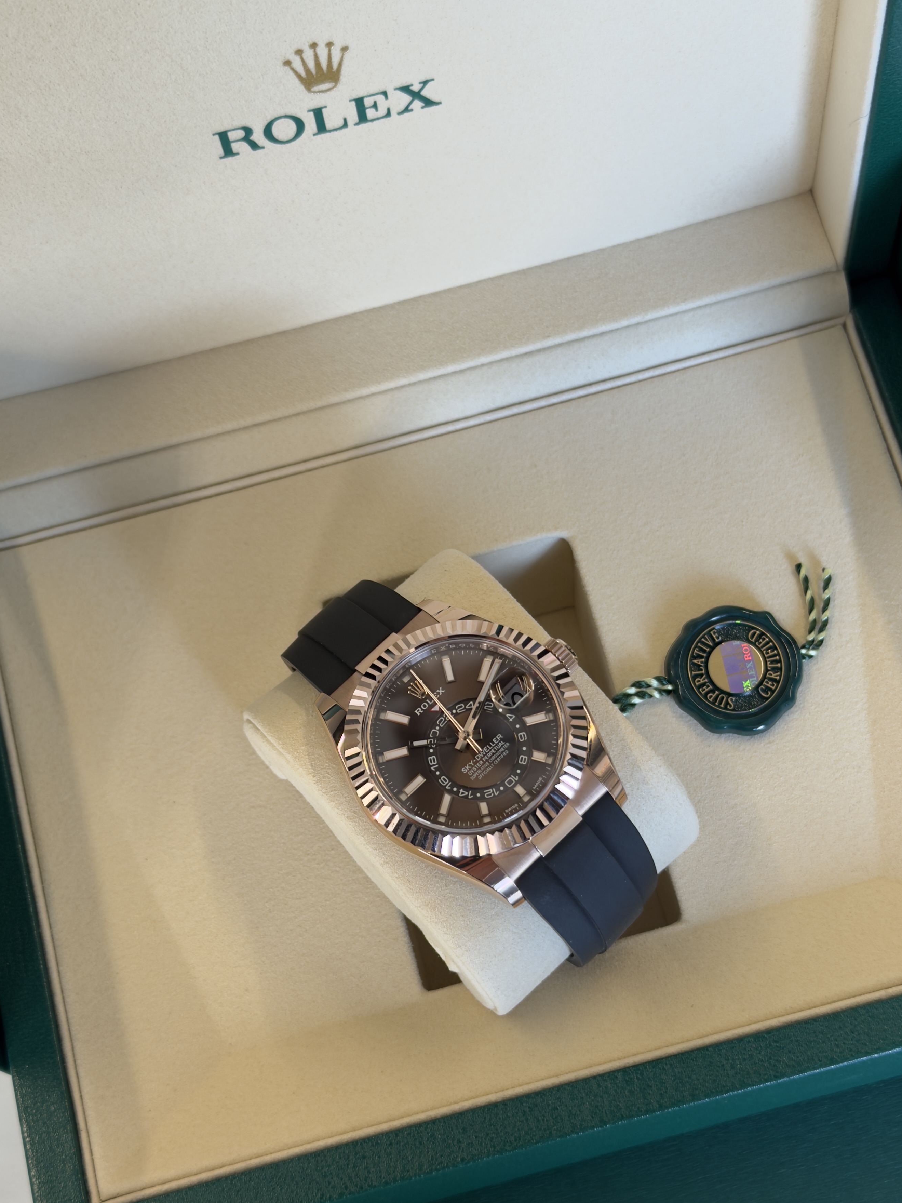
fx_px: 1911
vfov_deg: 34.9
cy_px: 677
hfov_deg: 26.6
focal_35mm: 55
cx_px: 466
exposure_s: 1/121
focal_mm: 6.76
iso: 50
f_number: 1.78
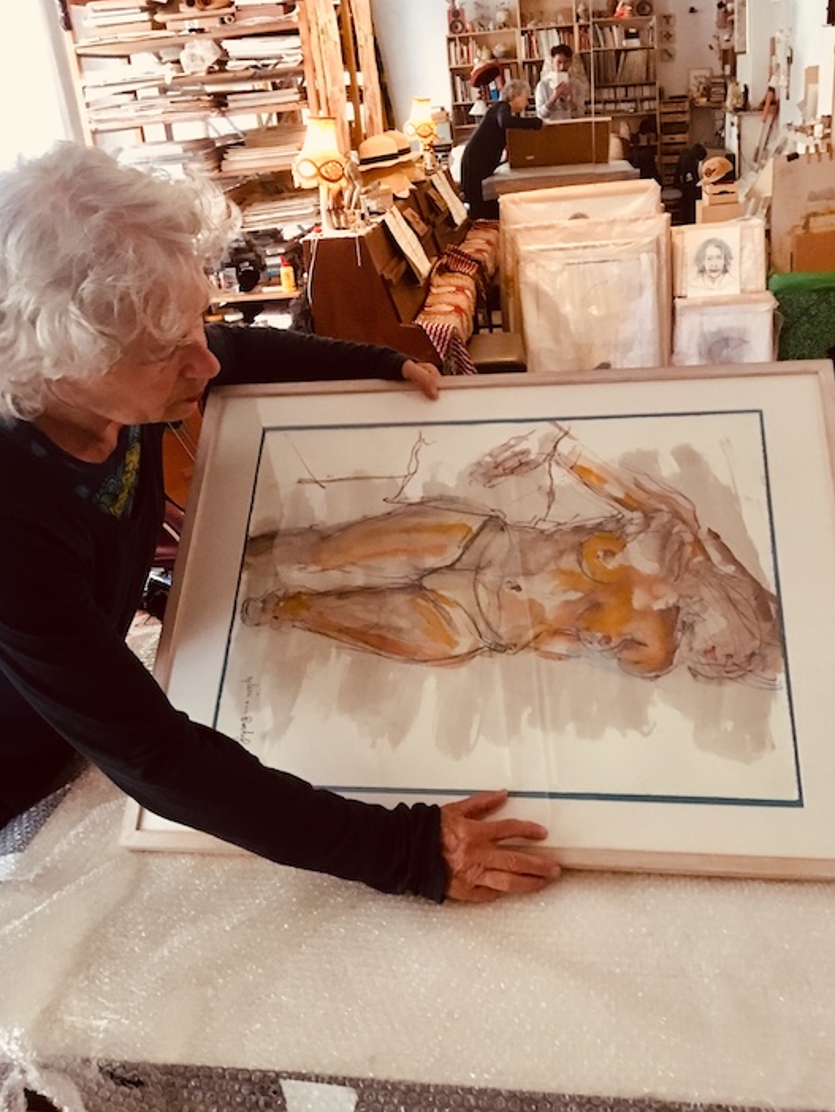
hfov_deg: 45.5
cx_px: 422
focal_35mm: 31
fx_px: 996
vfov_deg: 58.3
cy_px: 542
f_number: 2.2
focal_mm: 4.15
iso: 400
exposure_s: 1/17
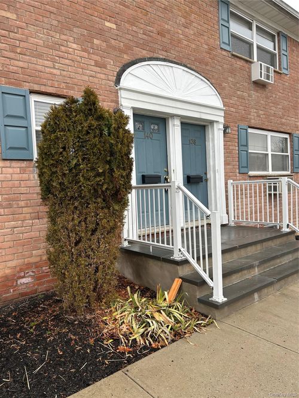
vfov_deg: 67.3
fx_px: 300
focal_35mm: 26
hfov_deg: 53.0
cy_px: 199
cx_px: 150
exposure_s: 1/345
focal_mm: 5.7
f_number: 1.5
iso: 50
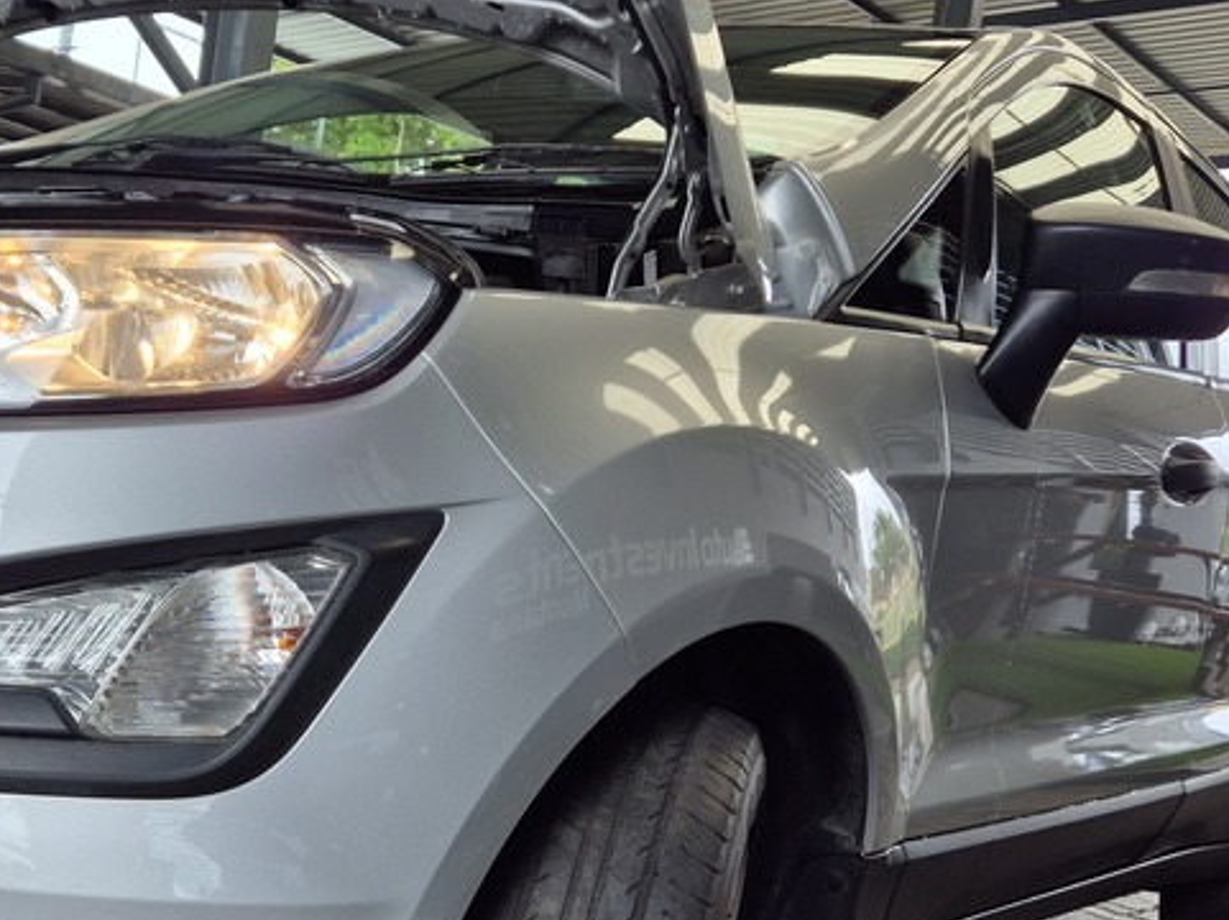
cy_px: 529
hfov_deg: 38.1
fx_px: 1738
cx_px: 337
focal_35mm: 49
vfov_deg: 29.6
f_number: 1.8
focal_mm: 5.4
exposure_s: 1/351
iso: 25
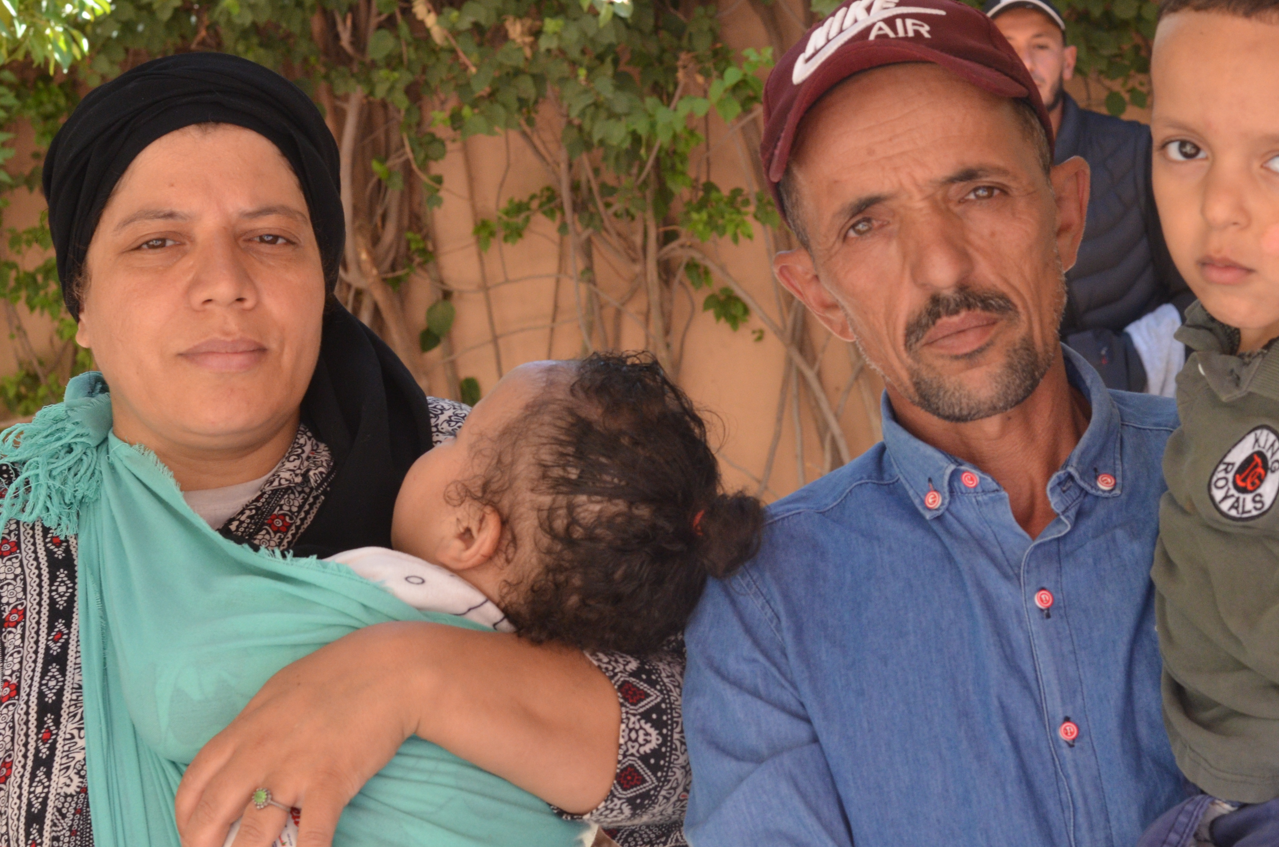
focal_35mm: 93
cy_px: 373
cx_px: 767
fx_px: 3297
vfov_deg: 14.6
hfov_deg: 21.9
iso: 1000
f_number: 8
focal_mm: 50
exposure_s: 1/250
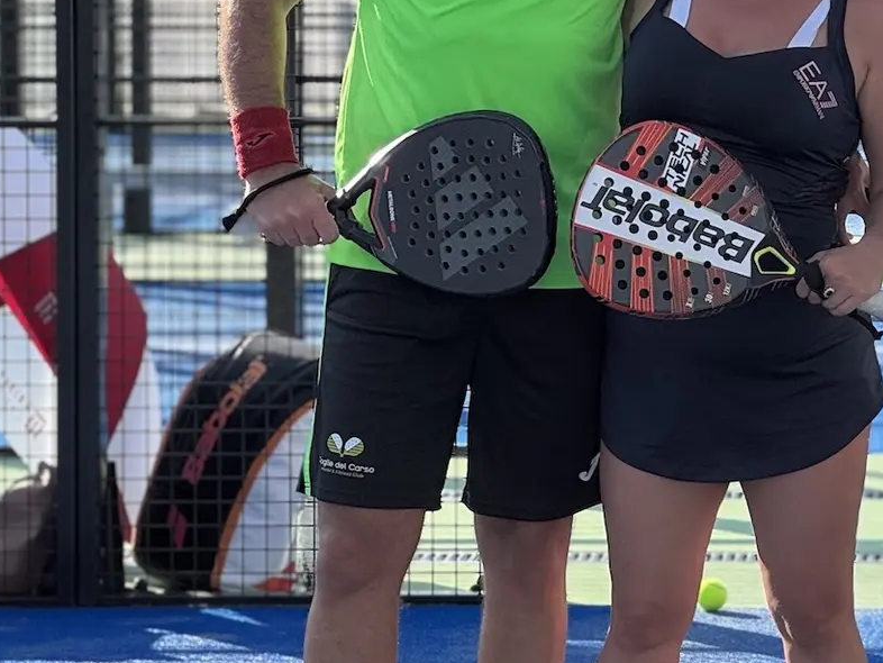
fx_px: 4797
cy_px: 82
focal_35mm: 188
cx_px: 892
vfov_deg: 7.9
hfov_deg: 10.4
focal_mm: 9
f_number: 2.8
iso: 25
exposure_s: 1/347
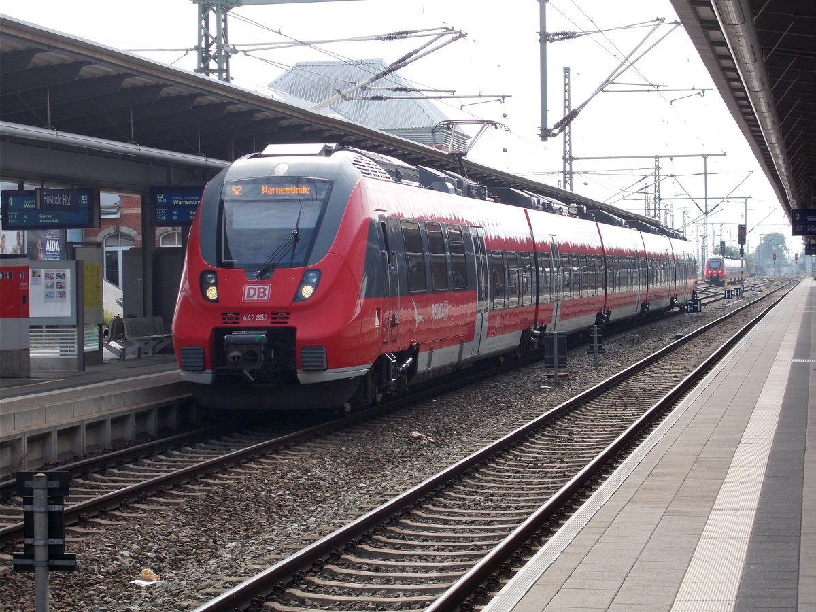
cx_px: 408
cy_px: 306
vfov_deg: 17.2
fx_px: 2027
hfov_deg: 22.8
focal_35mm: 86
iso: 80
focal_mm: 15.4
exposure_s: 1/160
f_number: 6.3
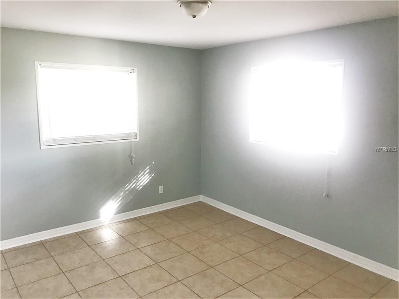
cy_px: 150
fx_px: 323
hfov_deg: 63.4
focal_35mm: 28
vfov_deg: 49.7
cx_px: 200
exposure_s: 1/15
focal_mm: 3.99
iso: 40
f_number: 1.8
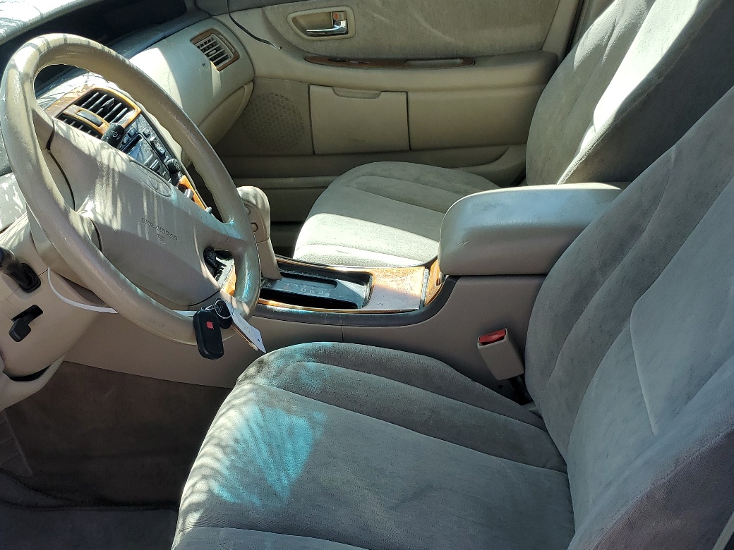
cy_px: 370
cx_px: 281
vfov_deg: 35.6
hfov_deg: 46.4
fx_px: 848
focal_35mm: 40
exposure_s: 1/1000
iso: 50
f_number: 1.5
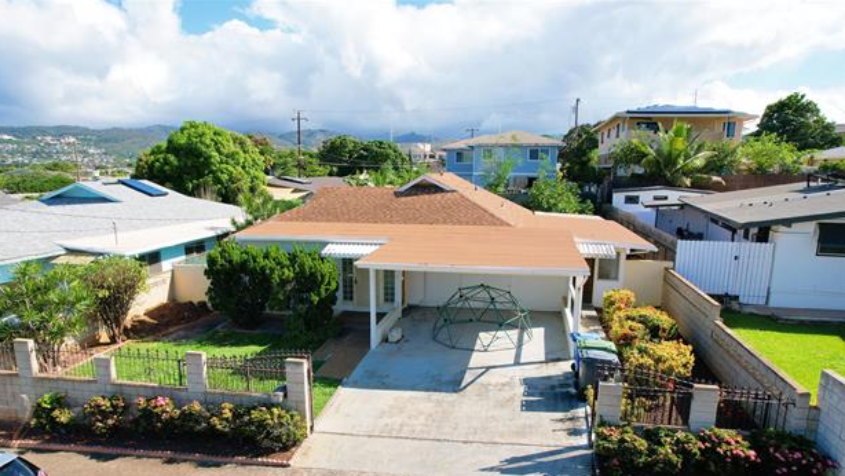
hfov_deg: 76.3
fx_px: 538
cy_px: 292
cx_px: 413
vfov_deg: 47.4
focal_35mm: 24
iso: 130
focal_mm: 8.38
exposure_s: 1/2000
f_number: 2.8
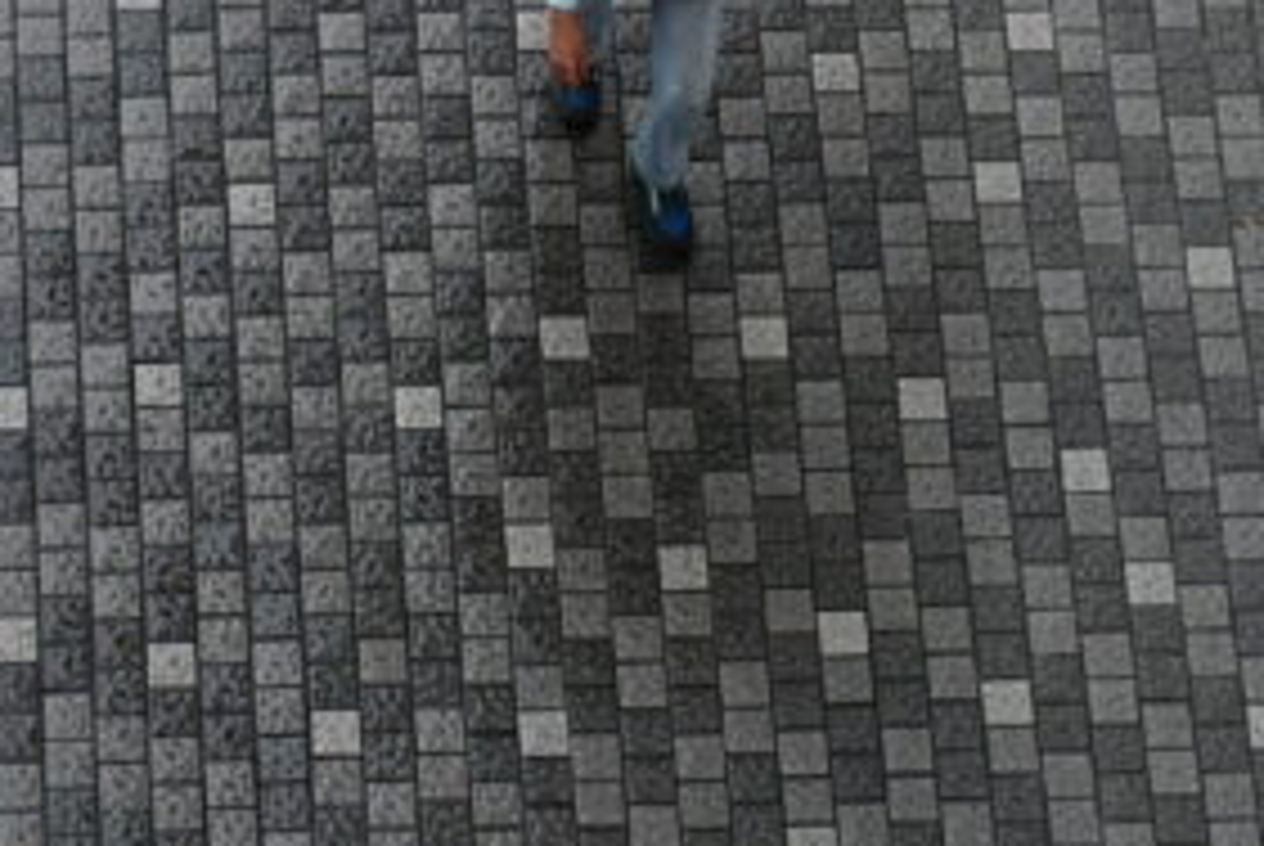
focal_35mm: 221
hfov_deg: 9.3
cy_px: -274
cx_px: 256
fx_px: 7767
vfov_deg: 6.2
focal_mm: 54
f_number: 4.5
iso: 2200
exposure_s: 1/125
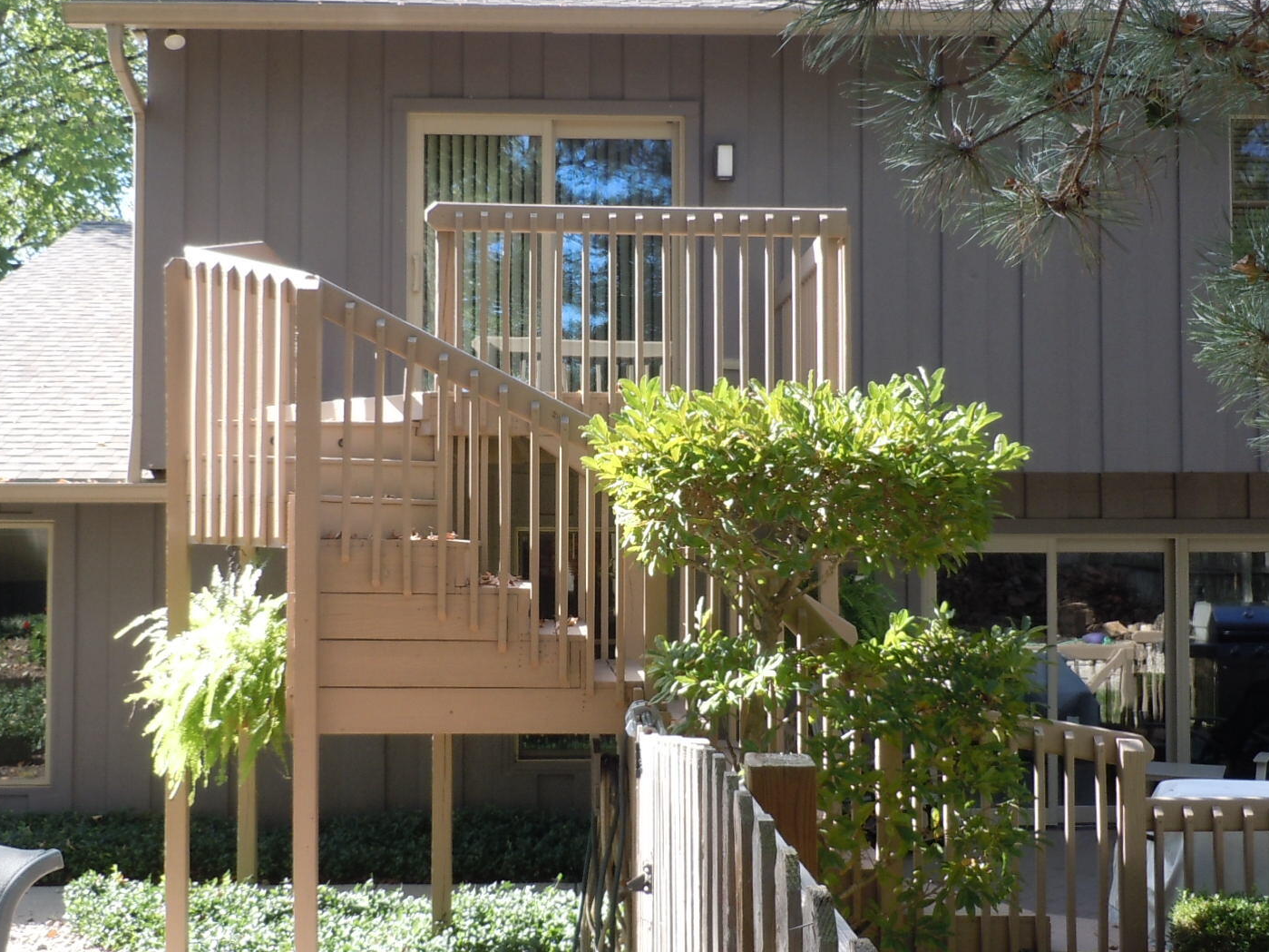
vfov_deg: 35.1
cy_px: 473
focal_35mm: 41
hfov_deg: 45.8
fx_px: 1503
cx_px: 599
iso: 100
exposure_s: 1/100
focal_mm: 5
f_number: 3.7
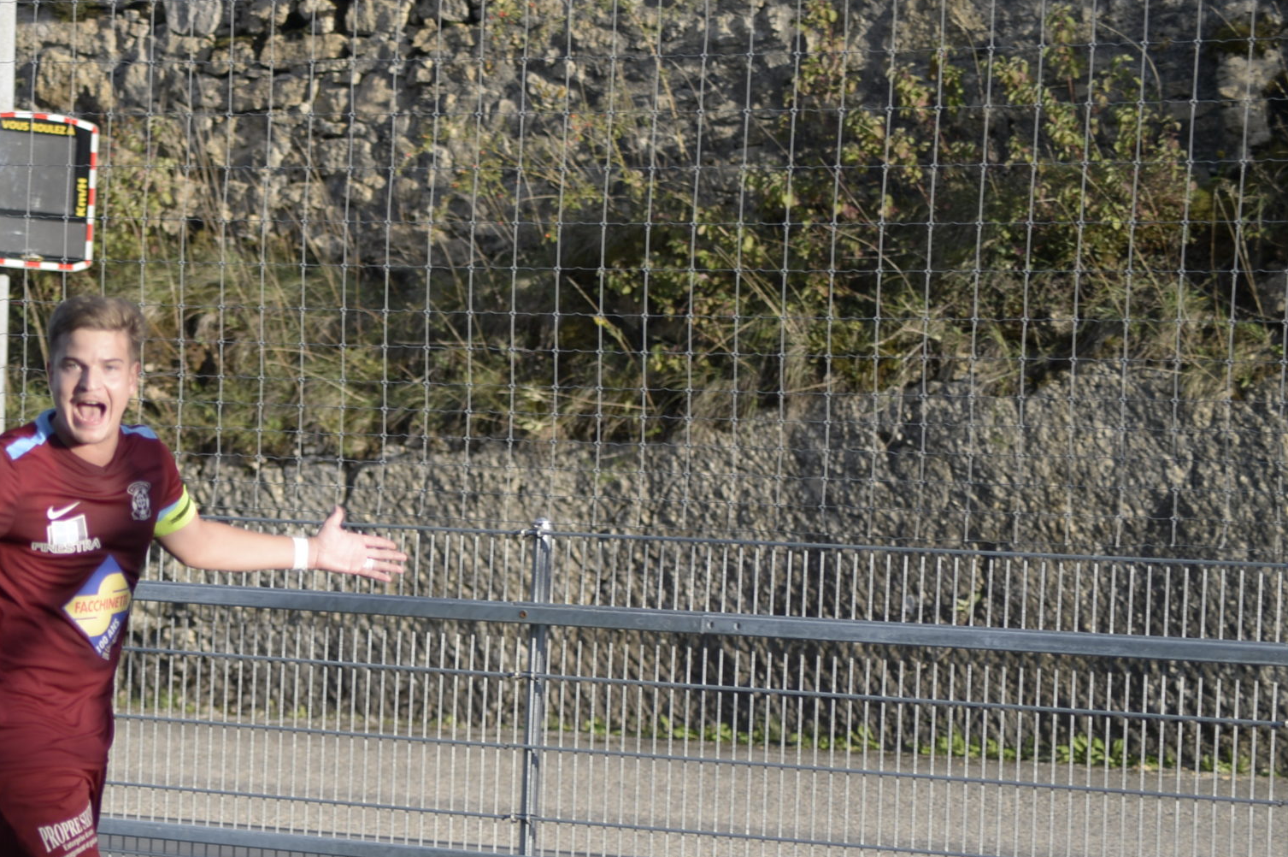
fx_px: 7042
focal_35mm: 197
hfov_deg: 10.4
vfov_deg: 7.0
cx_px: 216
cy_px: 619
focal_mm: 116
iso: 160
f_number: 4.2
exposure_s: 1/640
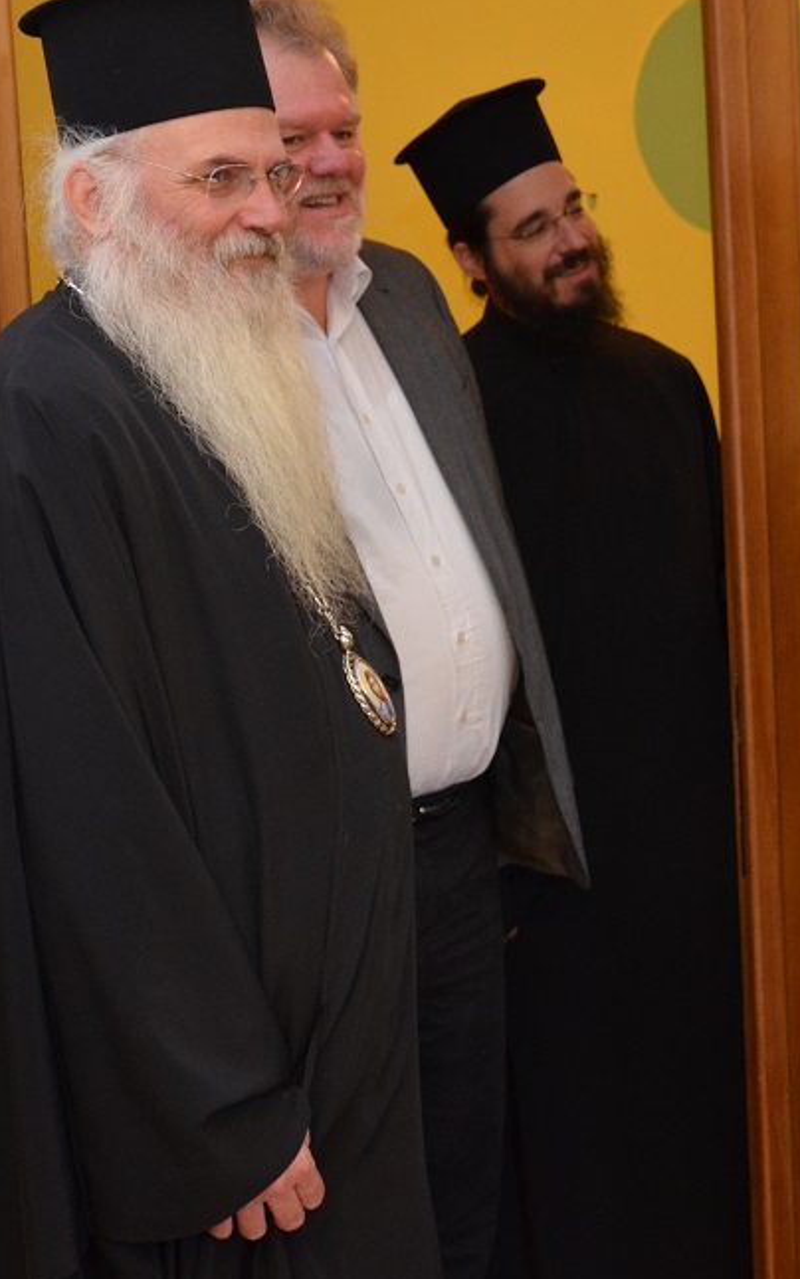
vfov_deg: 30.2
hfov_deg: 19.1
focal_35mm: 68
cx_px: 327
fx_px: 2371
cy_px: 556
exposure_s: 1/100
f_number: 4
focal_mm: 24
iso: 1000
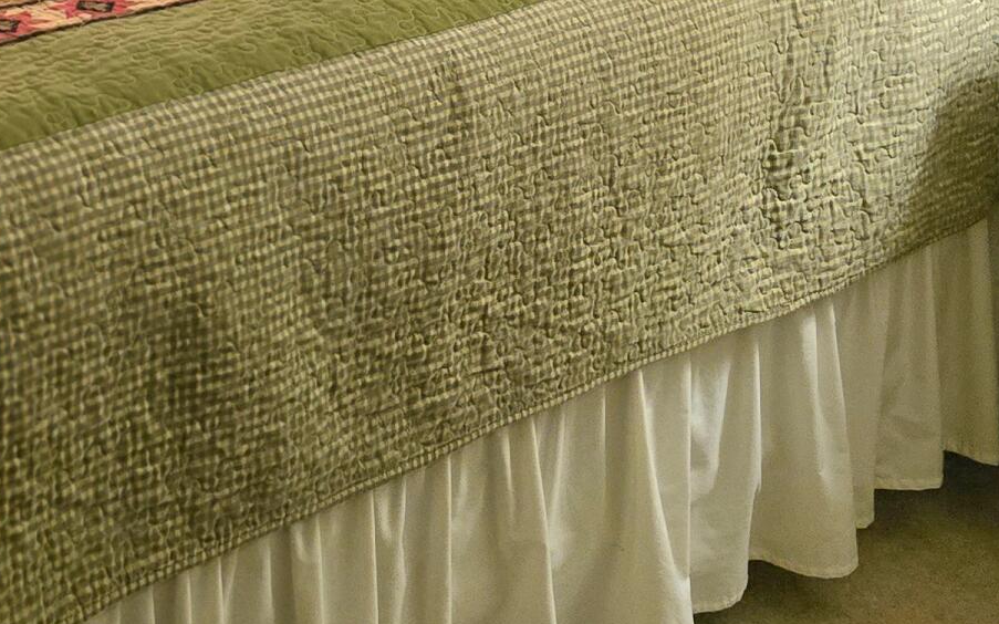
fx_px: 2205
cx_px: -56
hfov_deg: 24.1
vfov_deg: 14.7
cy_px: -385
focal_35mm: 81
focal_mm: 6.3
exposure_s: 1/120
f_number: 1.7
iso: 800
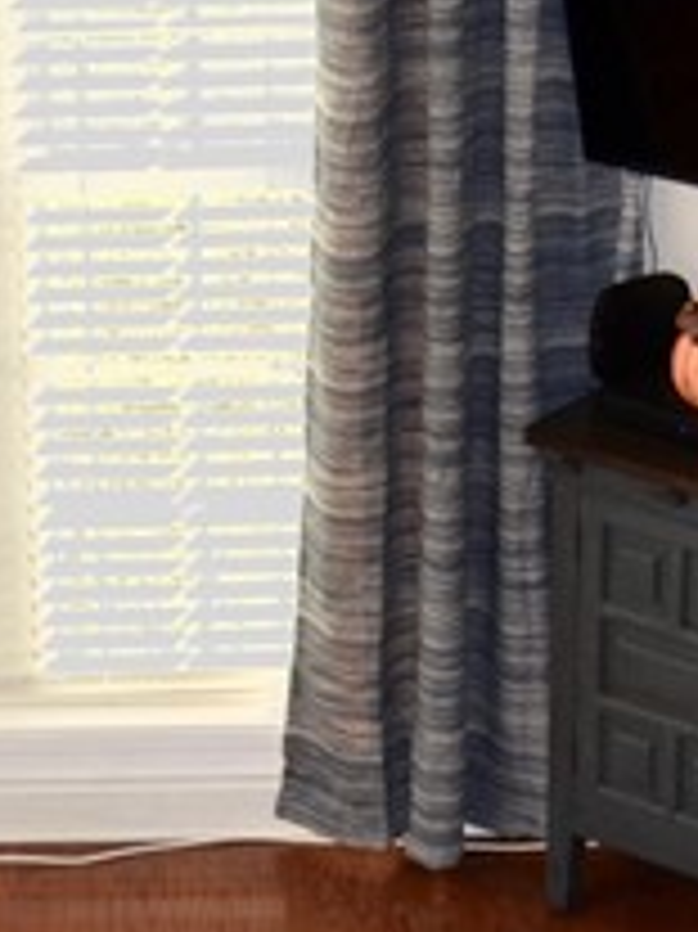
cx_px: 95
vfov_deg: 10.7
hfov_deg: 8.1
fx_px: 4898
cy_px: 1162
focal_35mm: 182
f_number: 4
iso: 400
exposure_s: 1/100
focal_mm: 24
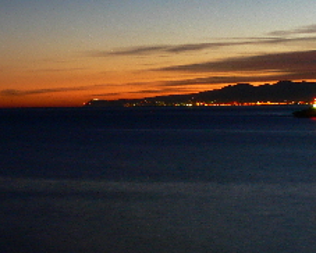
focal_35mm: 98
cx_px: 104
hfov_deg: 19.5
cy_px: 92
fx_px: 917
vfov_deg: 15.7
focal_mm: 8
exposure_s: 25
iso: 80
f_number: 5.6
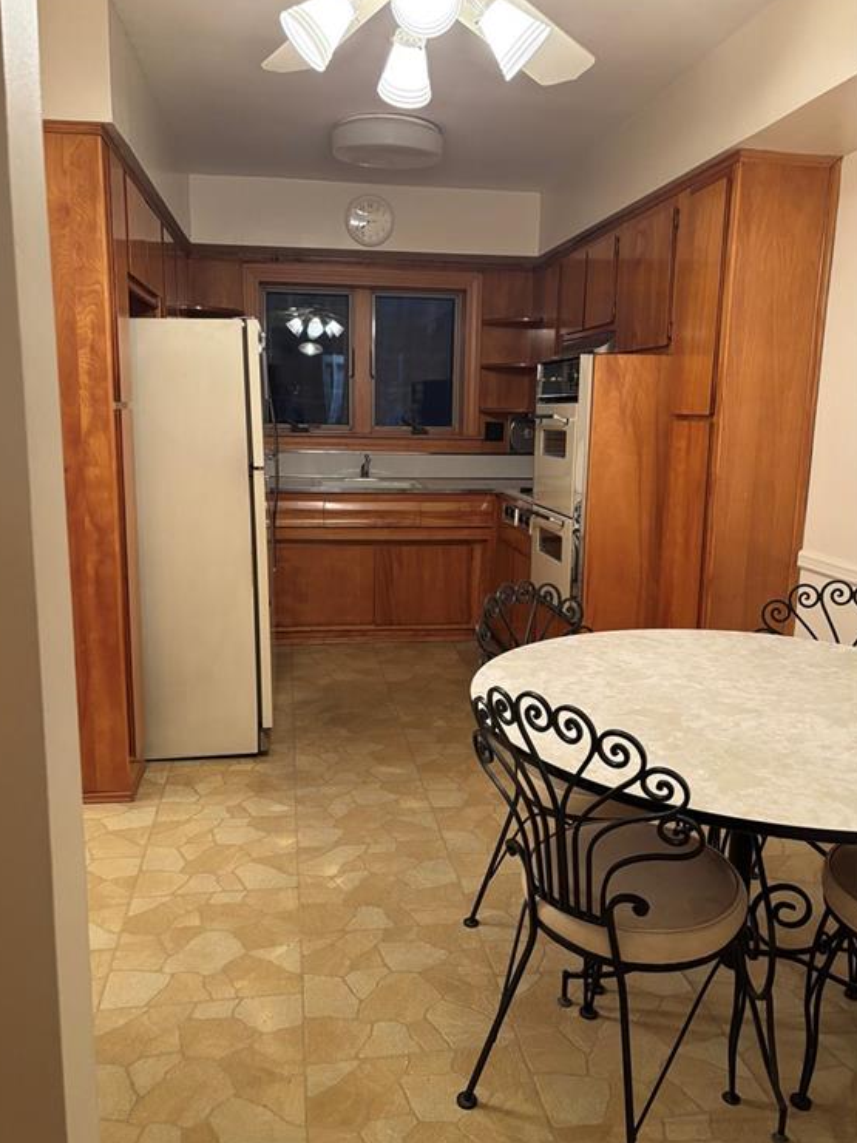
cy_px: 579
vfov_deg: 65.3
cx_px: 422
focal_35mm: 27
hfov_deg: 51.4
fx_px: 891
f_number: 1.6
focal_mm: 5.96
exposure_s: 1/60
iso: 500
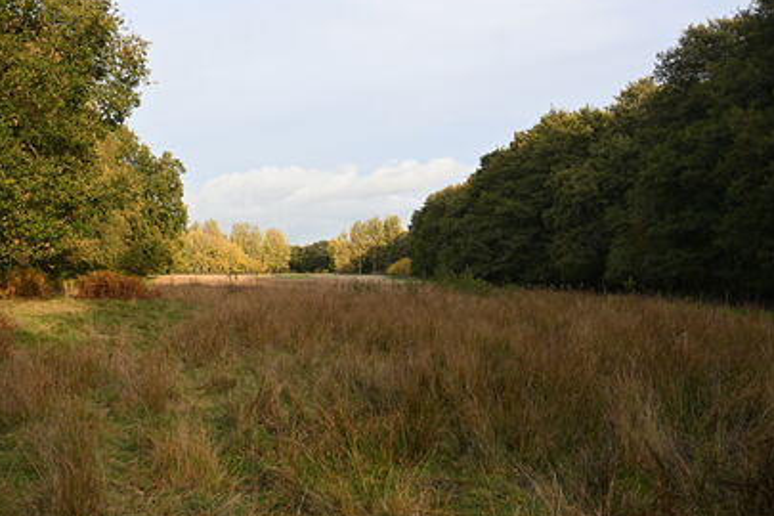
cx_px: 381
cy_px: 273
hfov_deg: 44.7
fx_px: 942
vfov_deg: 30.6
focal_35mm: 44
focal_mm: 26.5
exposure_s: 1/250
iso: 200
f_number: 5.6
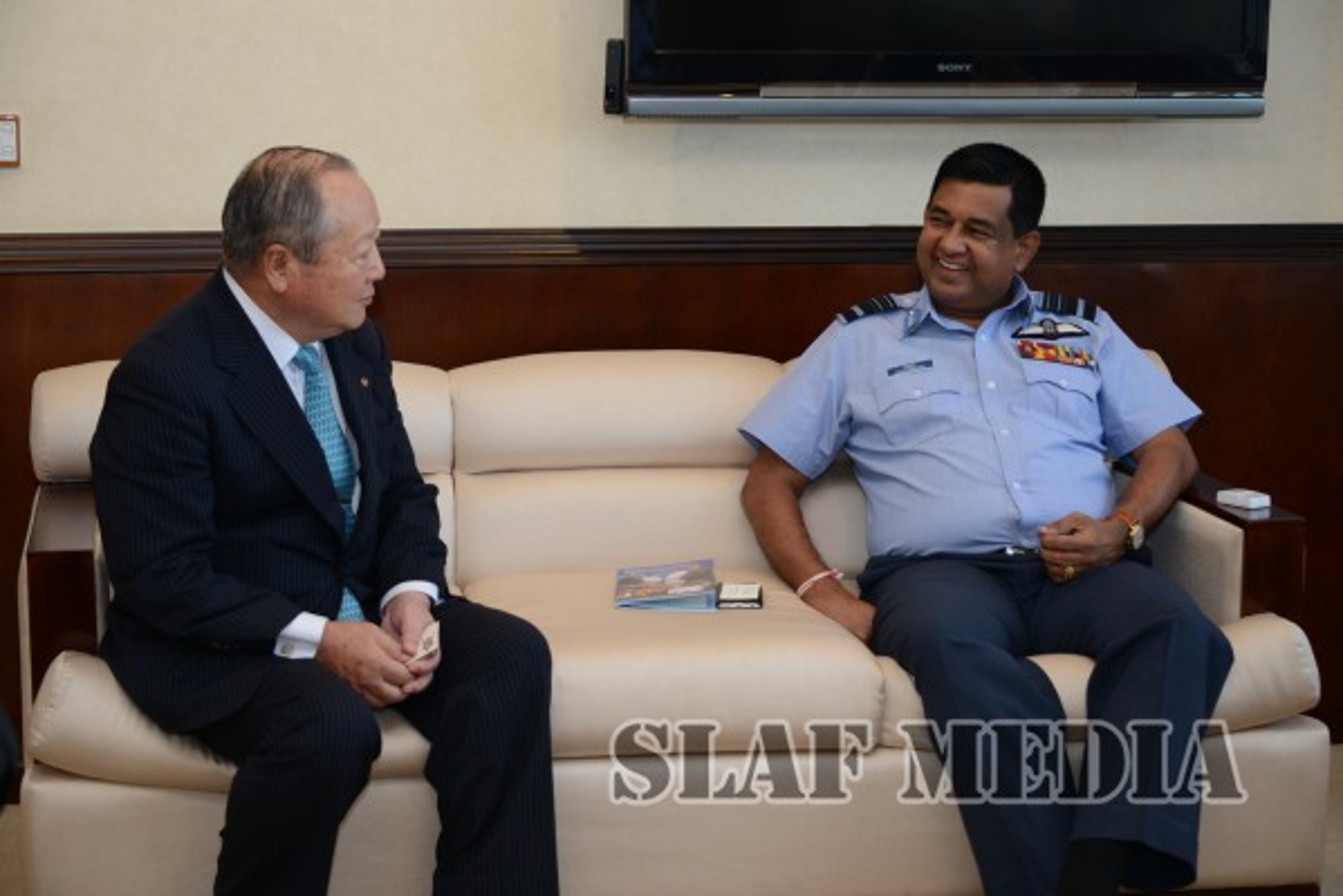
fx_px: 2911
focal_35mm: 78
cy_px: 448
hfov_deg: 26.0
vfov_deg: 17.5
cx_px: 672
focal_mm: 78
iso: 640
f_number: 5.6
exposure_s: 1/40
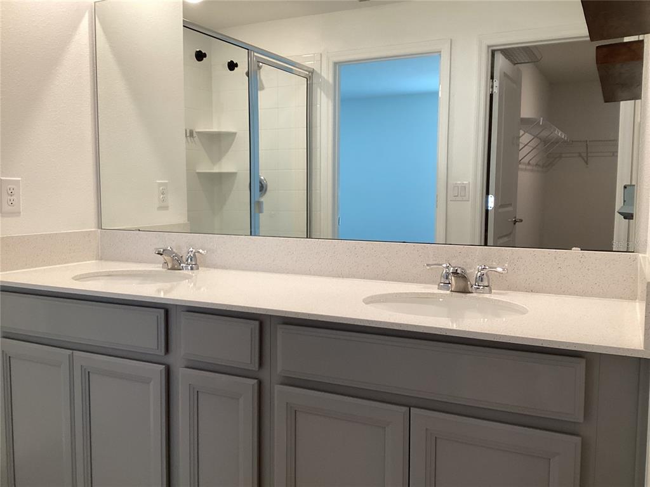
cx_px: 325
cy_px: 244
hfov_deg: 58.4
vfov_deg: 45.4
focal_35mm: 31
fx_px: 582
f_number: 2.4
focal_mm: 3.3
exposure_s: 1/60
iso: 100
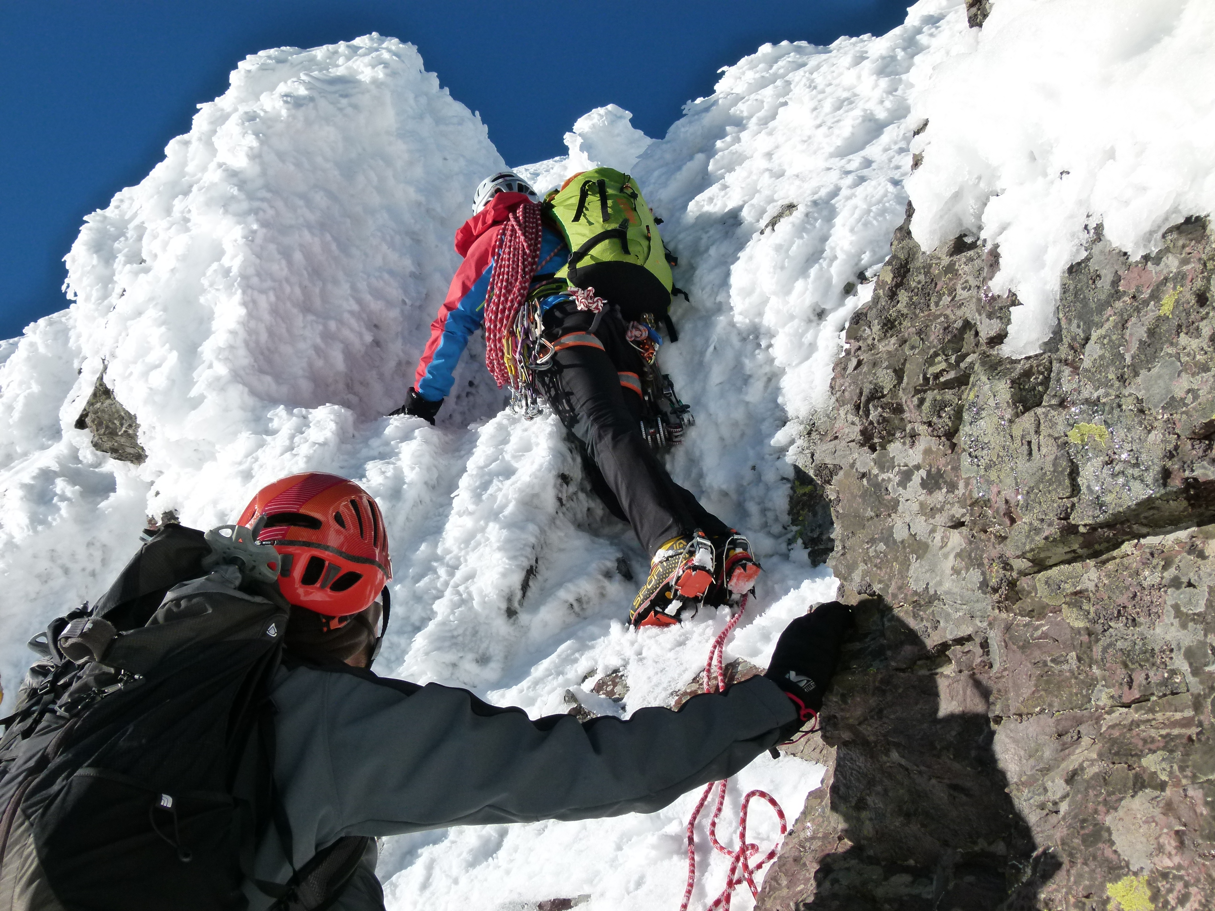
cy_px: 456
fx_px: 1615
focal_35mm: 46
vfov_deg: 31.5
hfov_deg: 41.2
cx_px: 608
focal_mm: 8.3
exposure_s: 1/1600
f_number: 4
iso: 160
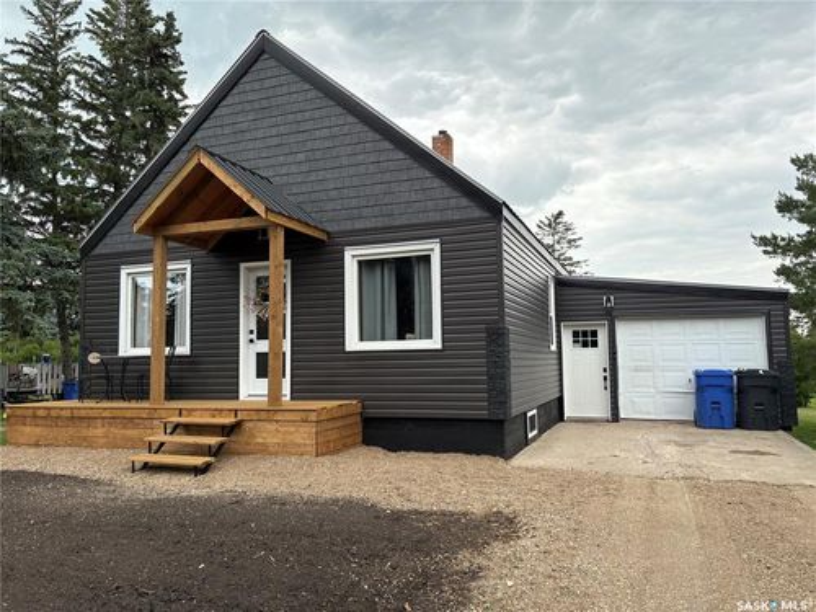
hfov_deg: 67.3
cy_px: 306
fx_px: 613
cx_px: 408
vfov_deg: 53.1
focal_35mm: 26
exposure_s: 1/1155
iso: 50
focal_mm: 5.96
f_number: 1.6
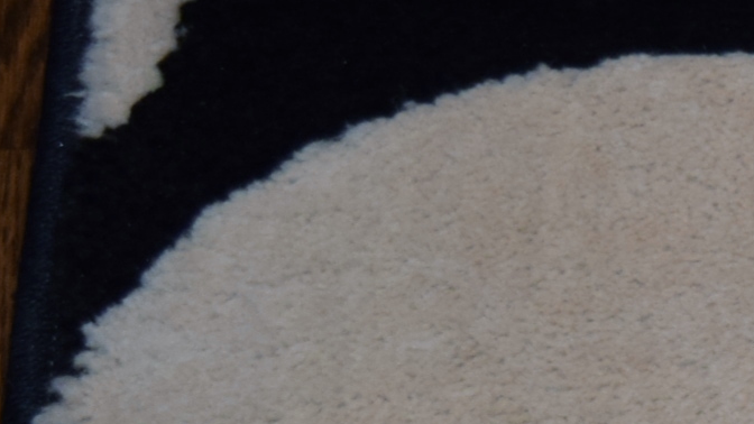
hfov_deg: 8.6
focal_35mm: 238
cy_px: 646
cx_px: 1525
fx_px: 4758
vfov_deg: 5.1
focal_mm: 34
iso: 1000
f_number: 4.5
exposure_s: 1/60
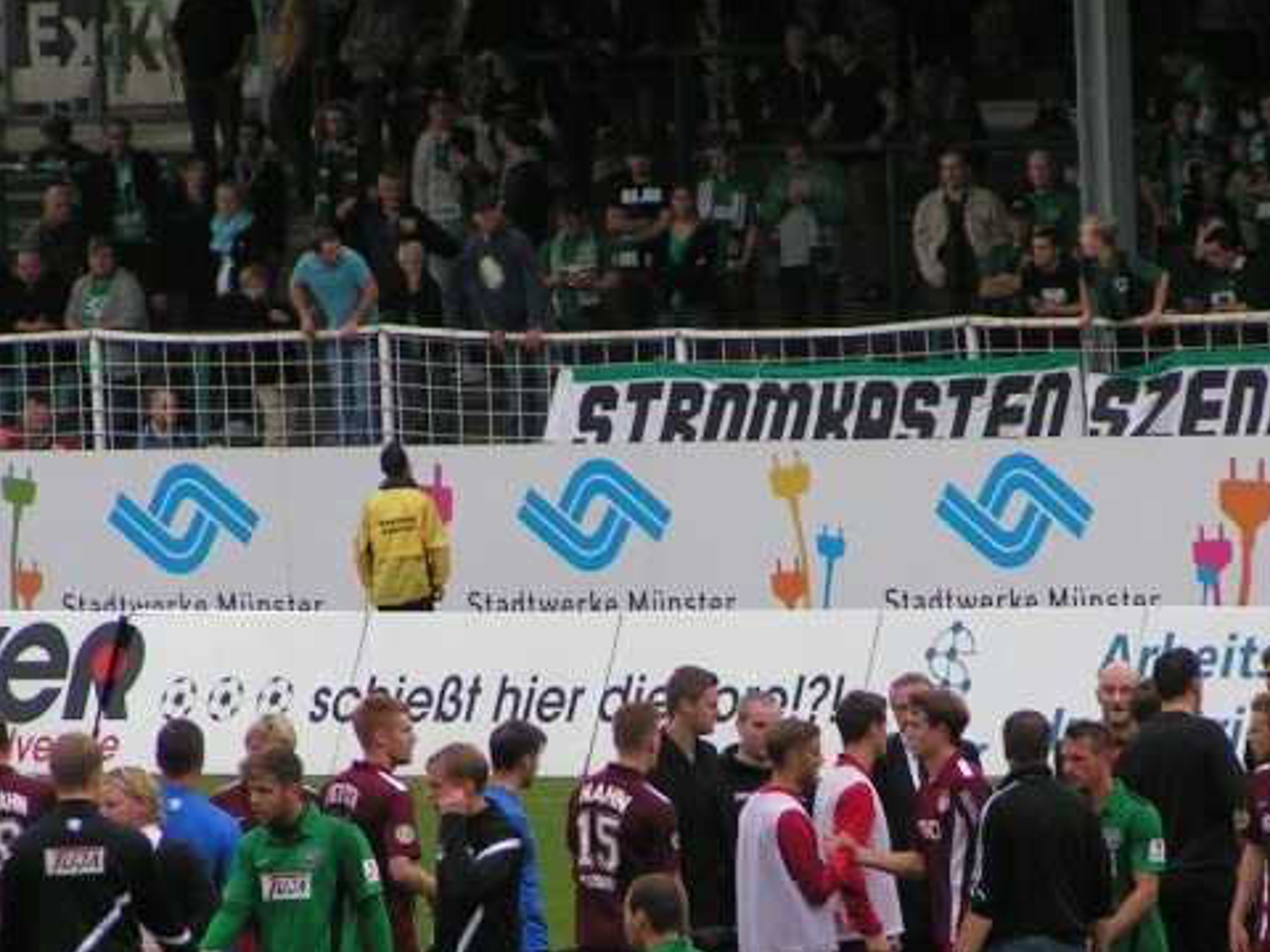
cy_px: 701
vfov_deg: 2.7
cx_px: 675
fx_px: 19922
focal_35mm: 543
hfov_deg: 3.7
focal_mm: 49.8
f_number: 3.5
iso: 125
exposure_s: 1/400
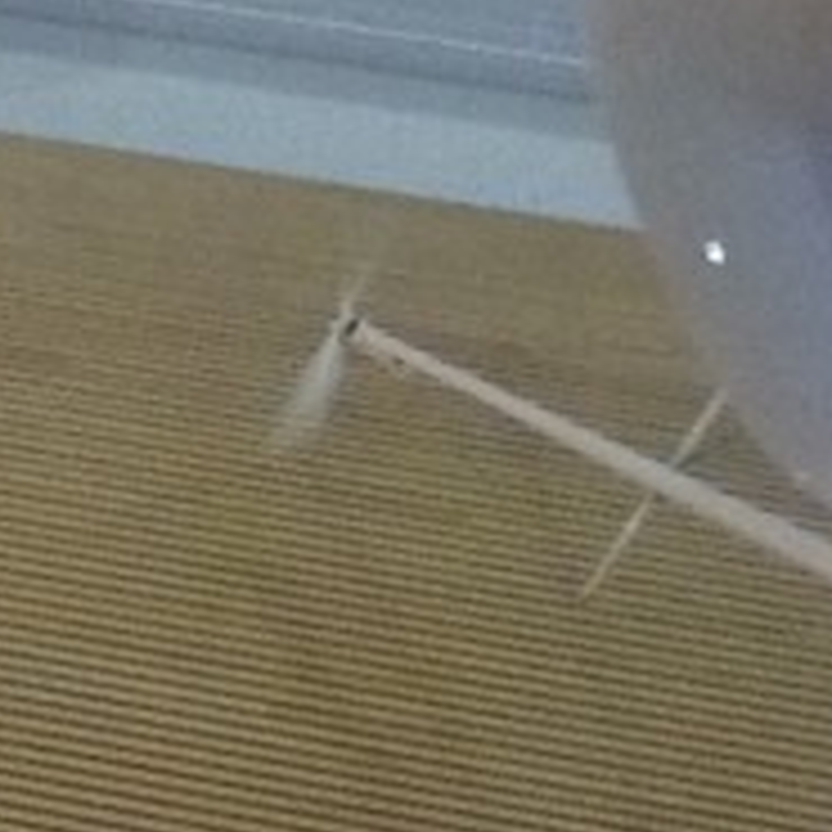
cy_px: 819
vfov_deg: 24.0
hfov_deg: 24.4
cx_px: 121
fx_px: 1876
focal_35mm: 69
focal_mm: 2.03
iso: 400
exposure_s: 1/20
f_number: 2.4
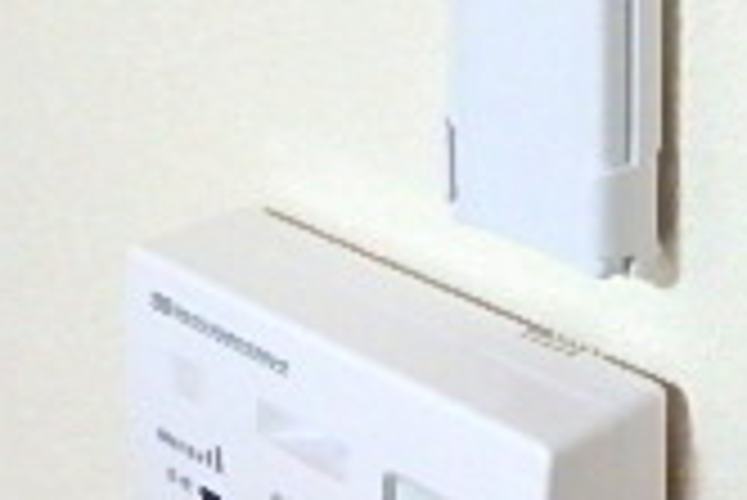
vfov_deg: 15.5
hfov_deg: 22.4
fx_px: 1744
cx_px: 882
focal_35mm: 84
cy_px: -144
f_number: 3.5
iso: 400
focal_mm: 3.7
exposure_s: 1/30
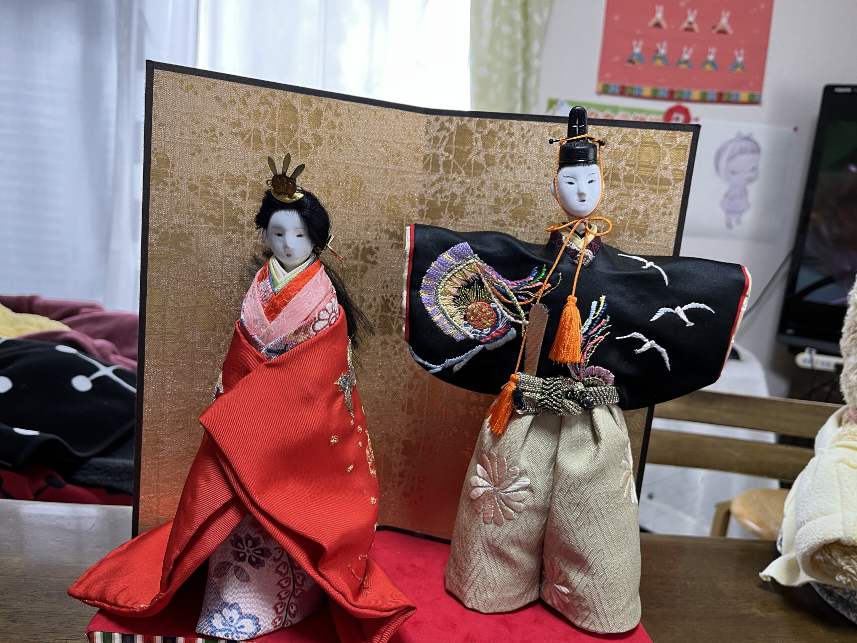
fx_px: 644
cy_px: 322
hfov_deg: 67.3
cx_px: 428
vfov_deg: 53.1
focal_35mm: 26
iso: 64
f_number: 1.6
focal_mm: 5.1
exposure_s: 1/50
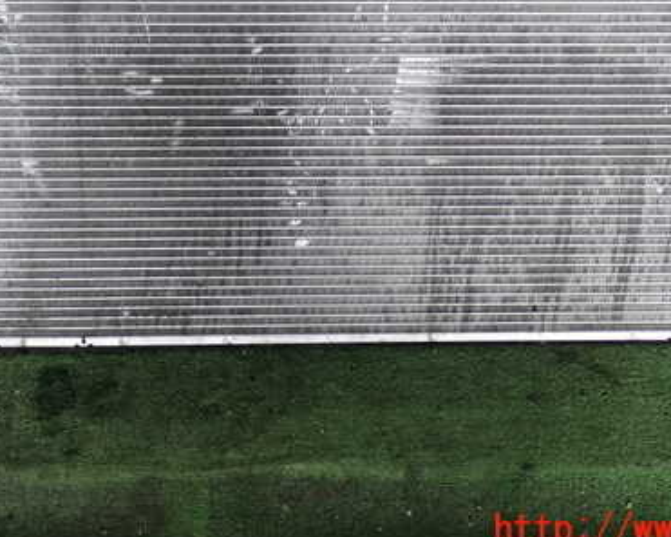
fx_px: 1192
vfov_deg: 25.2
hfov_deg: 31.4
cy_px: 146
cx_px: 360
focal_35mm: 60
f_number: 2.7
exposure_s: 1/125
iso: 200
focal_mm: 6.83
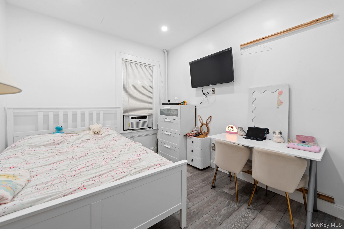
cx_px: 172
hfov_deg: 104.3
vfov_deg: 81.2
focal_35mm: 14
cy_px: 114
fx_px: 134
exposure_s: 1/3
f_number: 10
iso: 400
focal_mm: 14
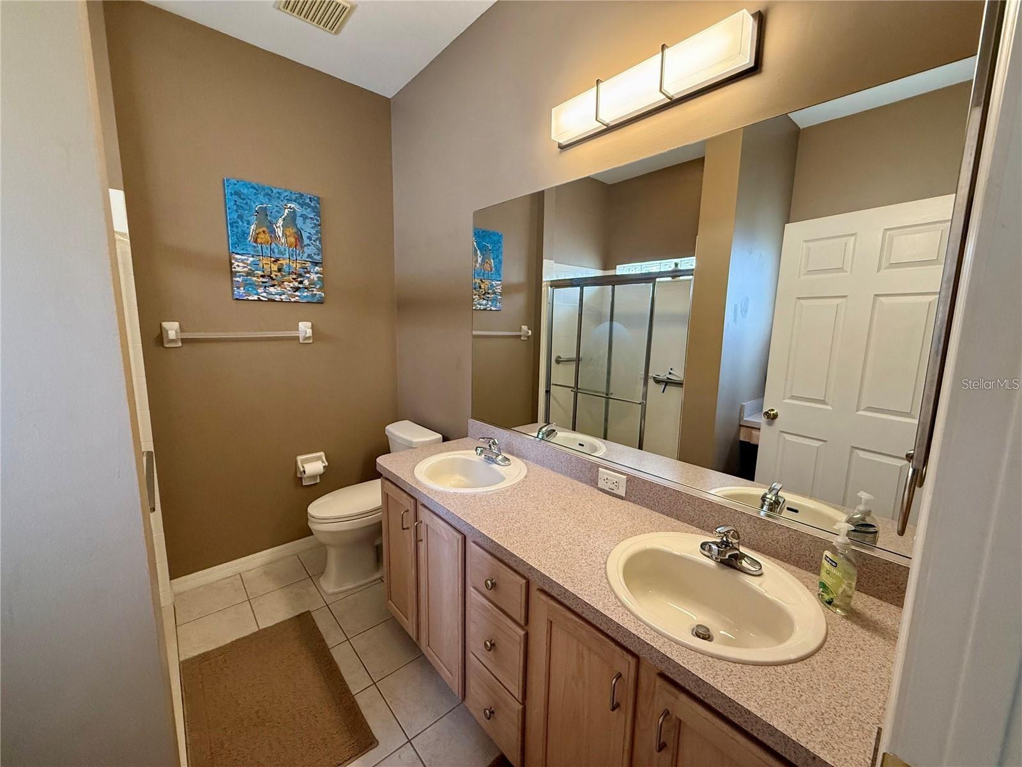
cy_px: 384
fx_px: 413
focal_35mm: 14
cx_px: 511
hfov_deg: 102.1
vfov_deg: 85.7
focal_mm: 2.22
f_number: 2.2
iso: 400
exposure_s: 1/120
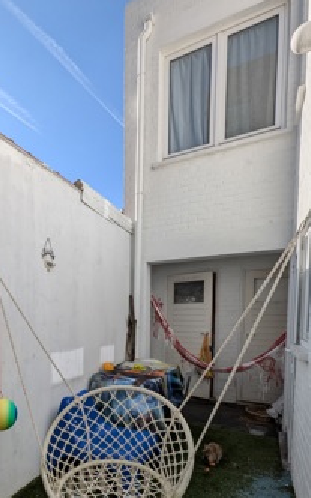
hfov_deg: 57.5
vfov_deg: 81.8
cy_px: 337
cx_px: 89
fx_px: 271
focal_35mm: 20
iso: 51
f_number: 2.2
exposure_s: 1/2398
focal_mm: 1.95
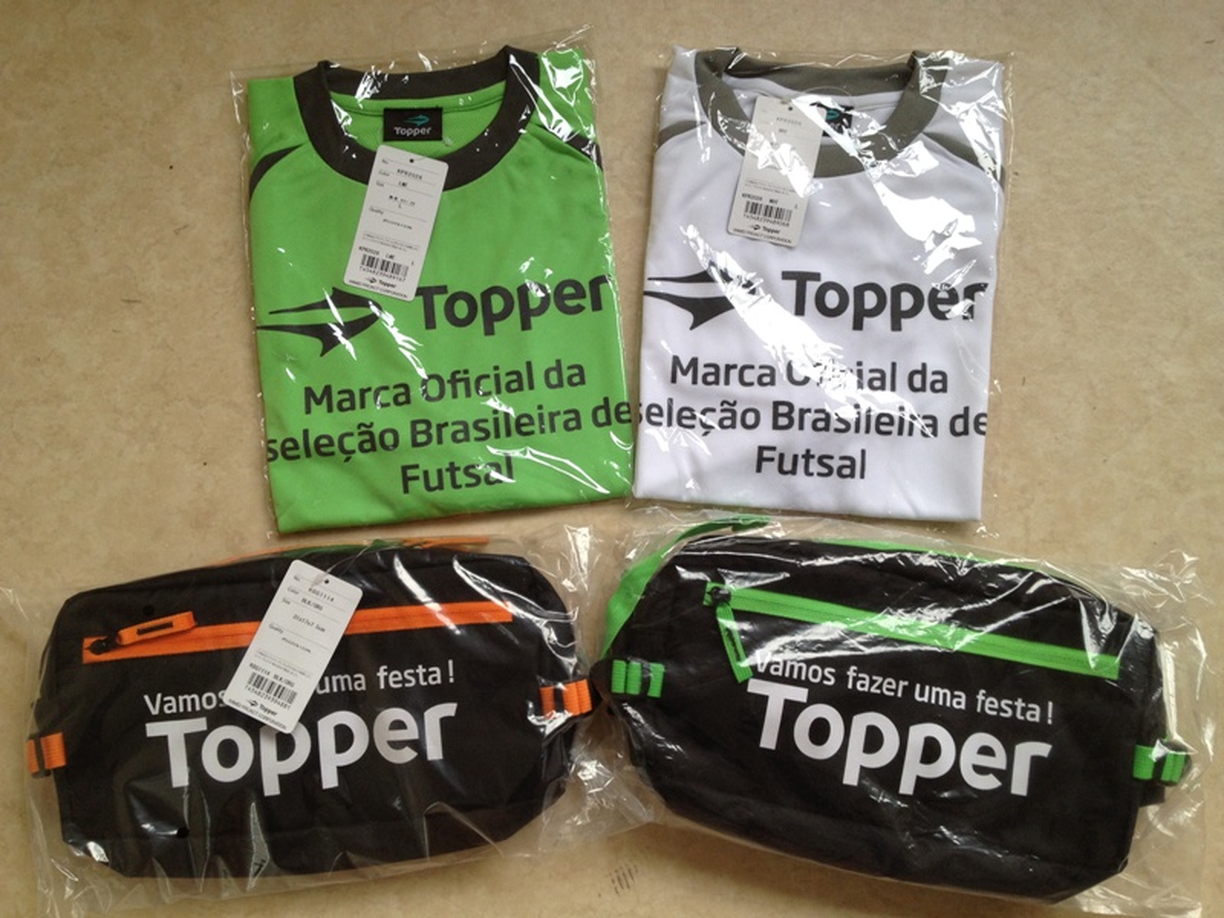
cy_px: 459
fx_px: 1238
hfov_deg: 52.6
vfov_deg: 40.7
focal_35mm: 35
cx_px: 612
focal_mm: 4.28
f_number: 2.4
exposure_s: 1/120
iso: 100
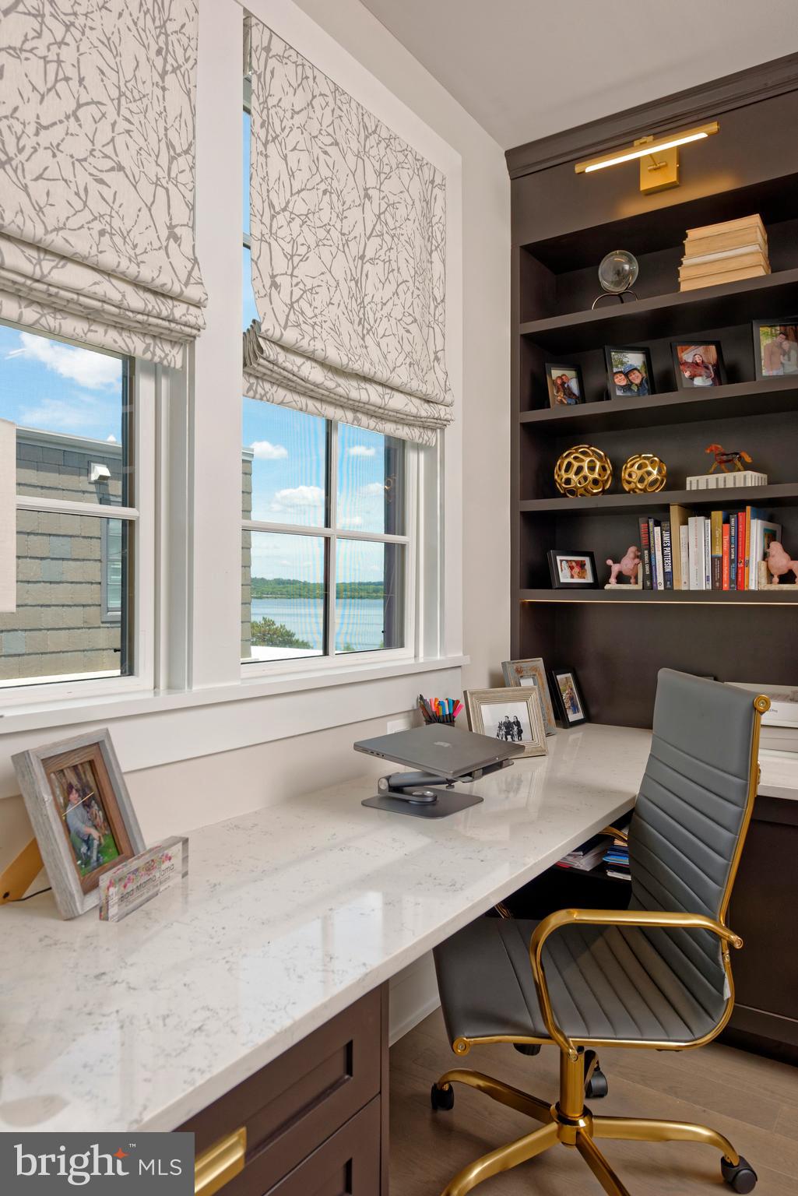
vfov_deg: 73.7
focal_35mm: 24
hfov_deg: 53.2
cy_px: 598
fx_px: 797
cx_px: 399
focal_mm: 24
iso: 320
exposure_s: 1/160
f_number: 6.3
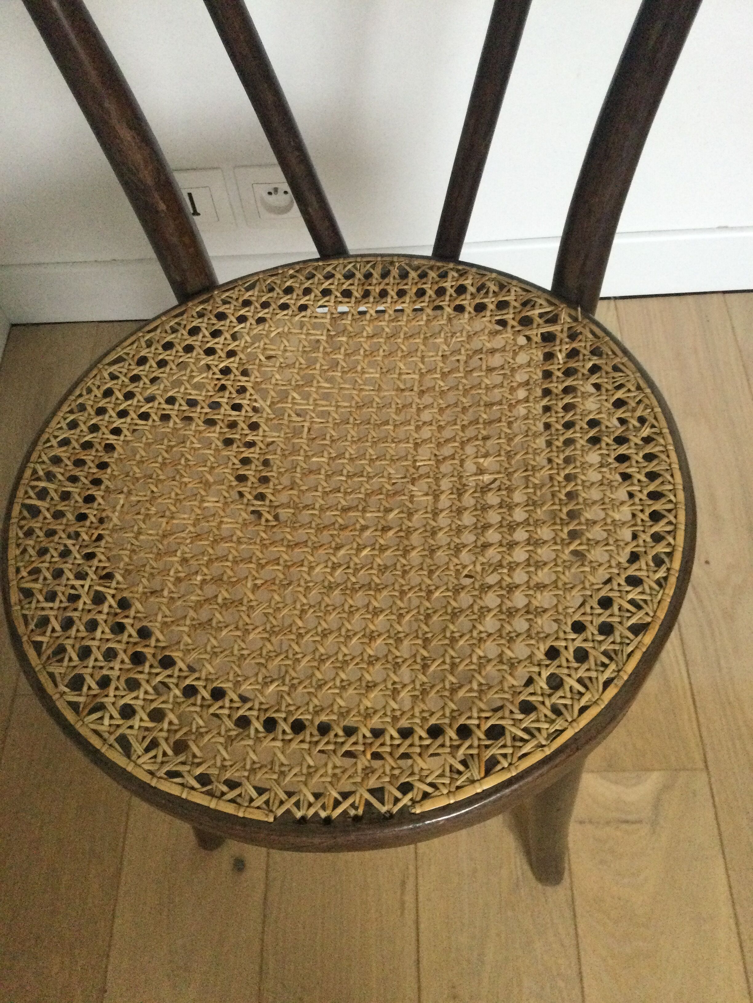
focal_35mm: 31
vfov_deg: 58.4
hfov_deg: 45.4
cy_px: 502
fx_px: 899
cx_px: 376
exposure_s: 1/33
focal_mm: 3.3
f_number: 2.4
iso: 250
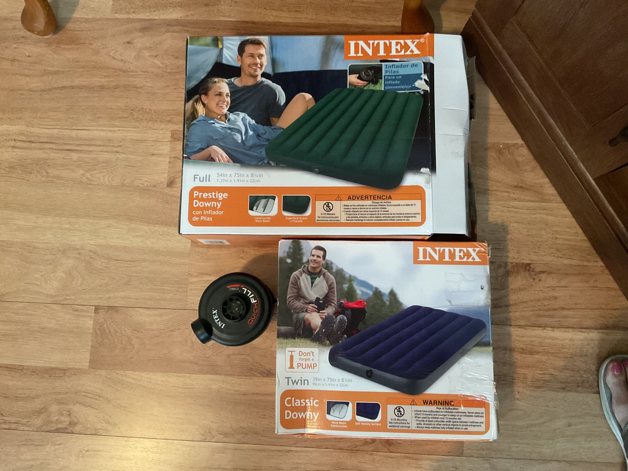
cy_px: 236
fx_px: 526
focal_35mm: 29
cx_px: 314
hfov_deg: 61.7
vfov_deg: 48.2
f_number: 1.8
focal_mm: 3
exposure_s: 1/30
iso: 400
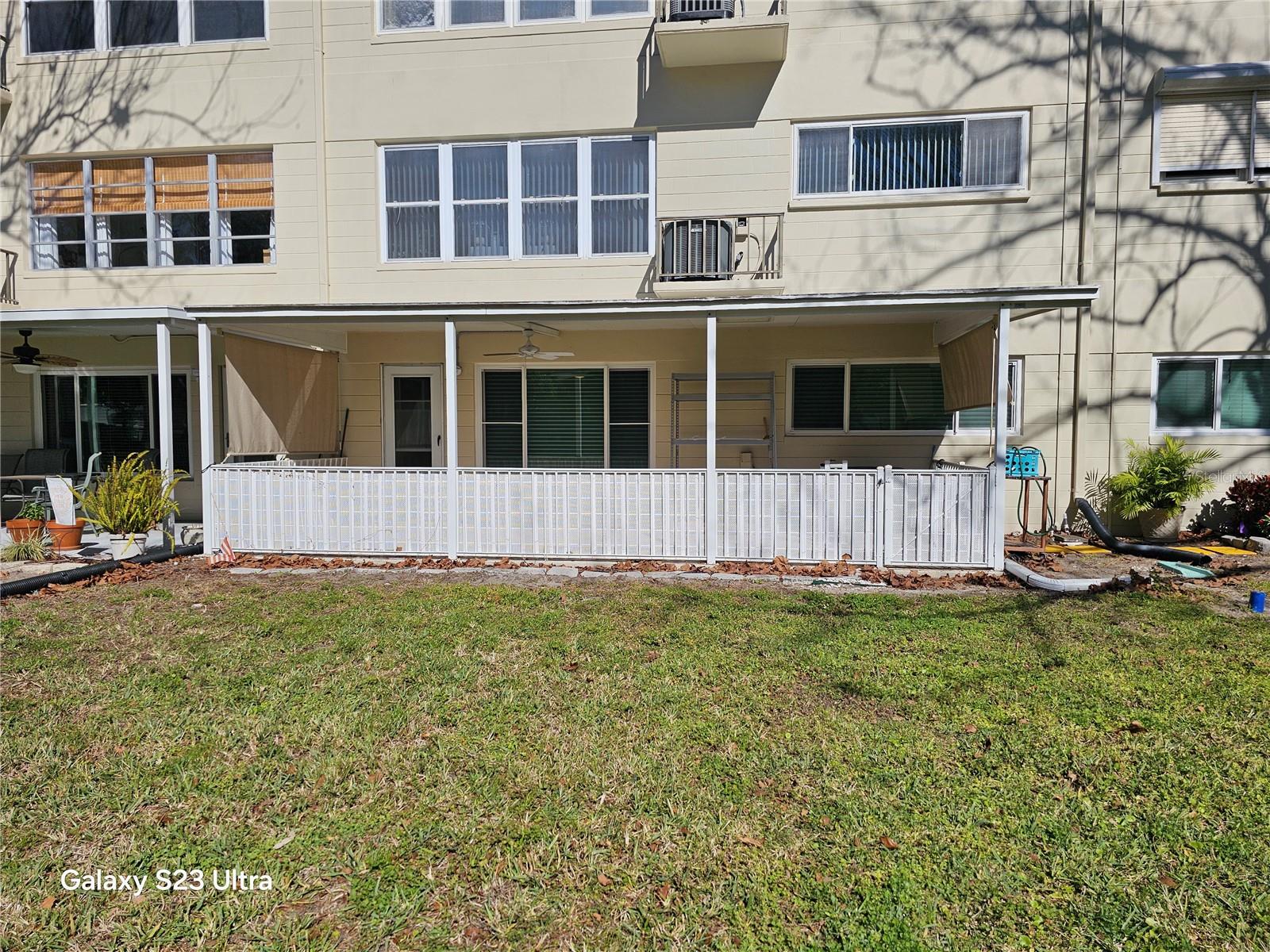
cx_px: 635
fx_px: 844
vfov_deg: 58.9
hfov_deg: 73.9
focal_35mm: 23
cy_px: 476
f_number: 1.7
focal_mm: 6.3
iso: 10
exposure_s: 1/1978
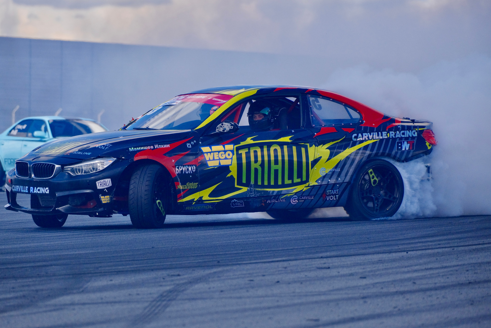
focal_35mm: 409
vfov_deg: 3.4
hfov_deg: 5.0
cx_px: 233
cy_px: 172
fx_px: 5578
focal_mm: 248.9
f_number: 5.6
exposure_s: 1/3500
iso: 640
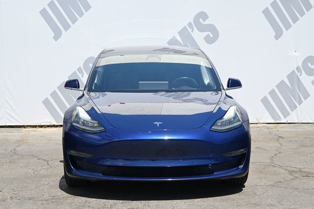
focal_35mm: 62
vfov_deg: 22.1
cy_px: 104
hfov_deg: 32.6
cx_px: 157
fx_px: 536
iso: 140
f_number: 5.6
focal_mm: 41
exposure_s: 1/250
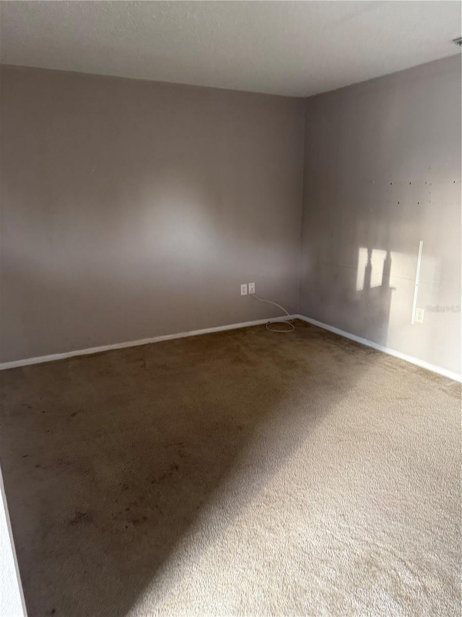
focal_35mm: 24
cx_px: 231
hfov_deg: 56.8
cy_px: 308
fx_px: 427
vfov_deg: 71.6
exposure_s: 1/88
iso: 200
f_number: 1.78
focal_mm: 6.76
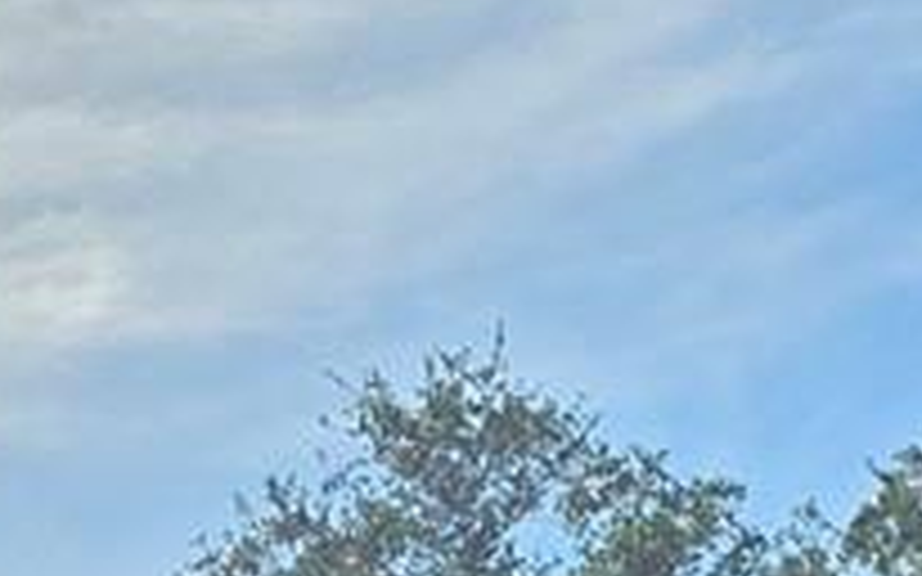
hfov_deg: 11.0
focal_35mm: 190
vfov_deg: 6.2
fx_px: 4773
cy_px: 1926
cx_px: 801
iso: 50
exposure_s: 1/7944
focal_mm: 6.3
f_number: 1.7
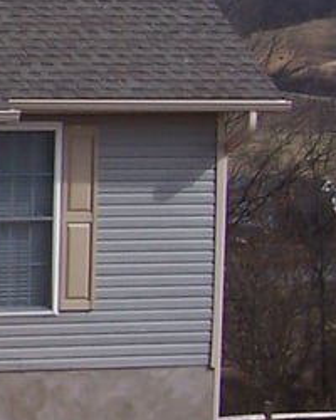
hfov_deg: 7.6
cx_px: -681
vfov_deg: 10.9
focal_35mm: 177
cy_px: 96
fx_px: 2200
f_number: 5.6
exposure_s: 1/500
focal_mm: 5.6
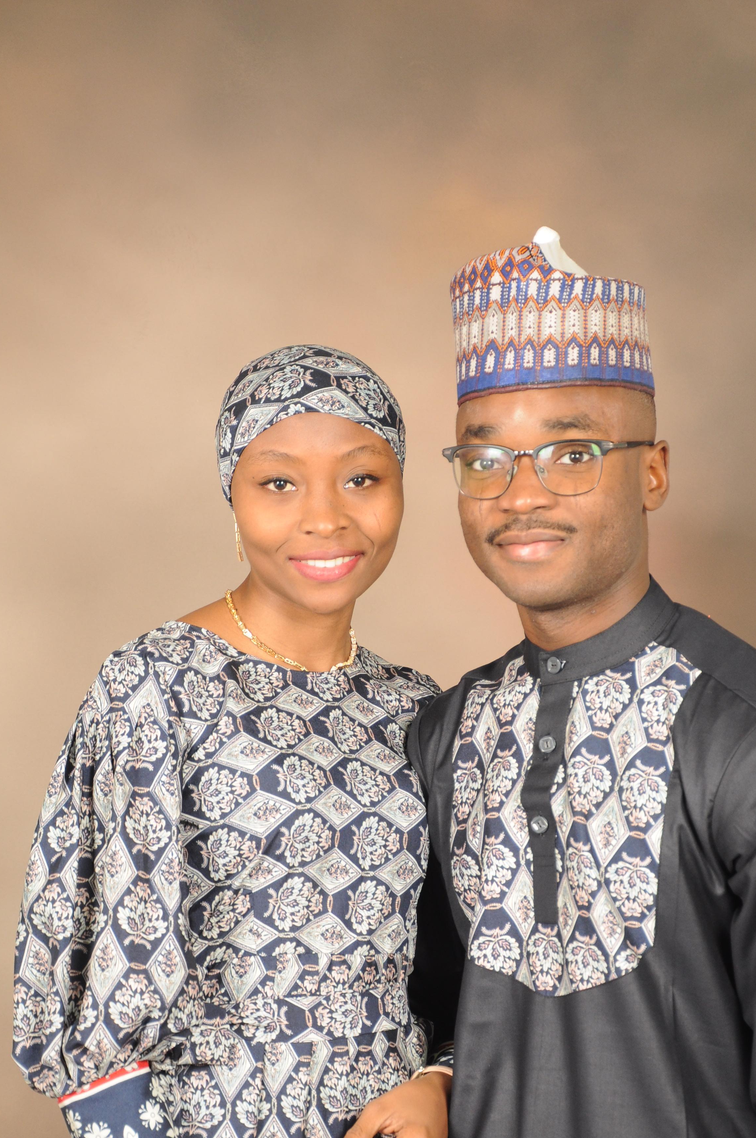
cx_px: 444
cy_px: 668
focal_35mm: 93
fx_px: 2937
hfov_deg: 14.7
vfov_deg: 21.9
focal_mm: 50
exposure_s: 1/50
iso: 320
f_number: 5
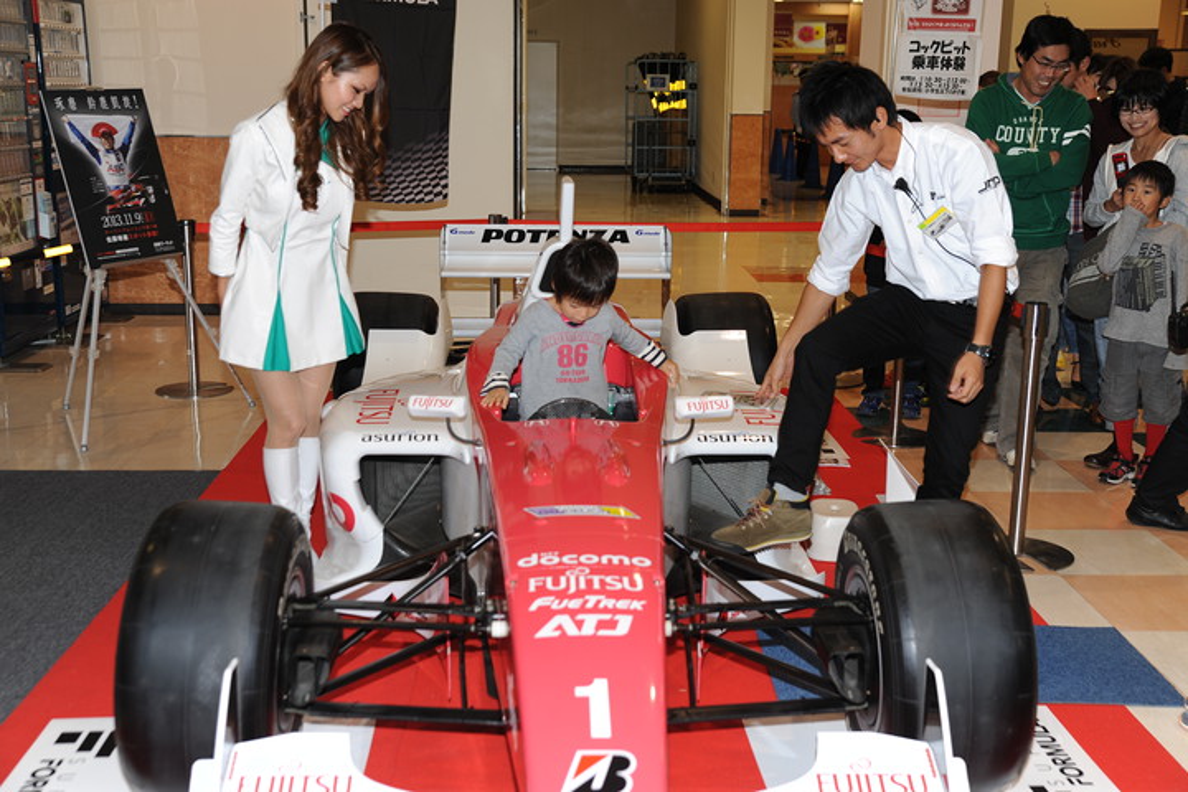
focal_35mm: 42
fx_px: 1386
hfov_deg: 46.4
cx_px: 594
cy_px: 396
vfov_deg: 31.9
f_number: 4.8
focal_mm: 42
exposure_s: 1/60
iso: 200
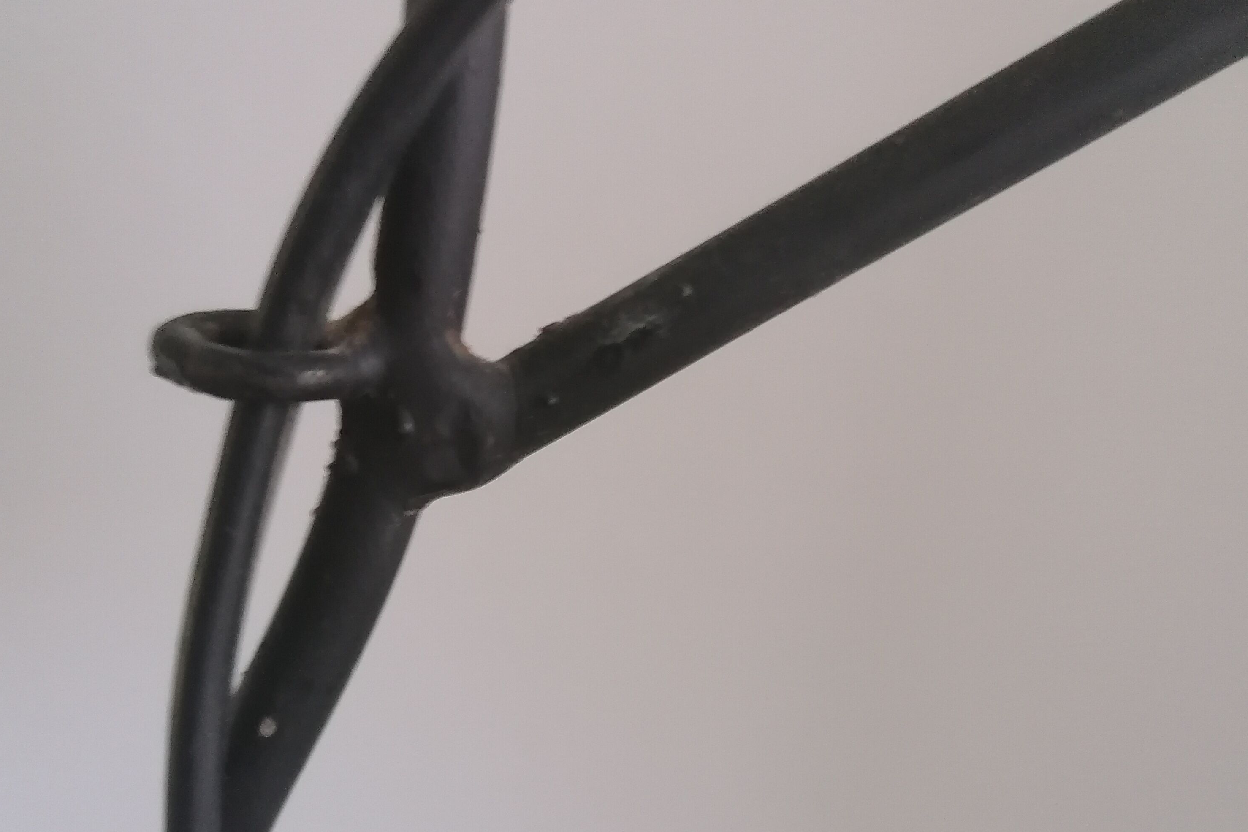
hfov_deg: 50.7
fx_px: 1317
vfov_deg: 35.0
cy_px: 478
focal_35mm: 38
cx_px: 615
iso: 640
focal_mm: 4.75
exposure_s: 1/20
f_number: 1.8
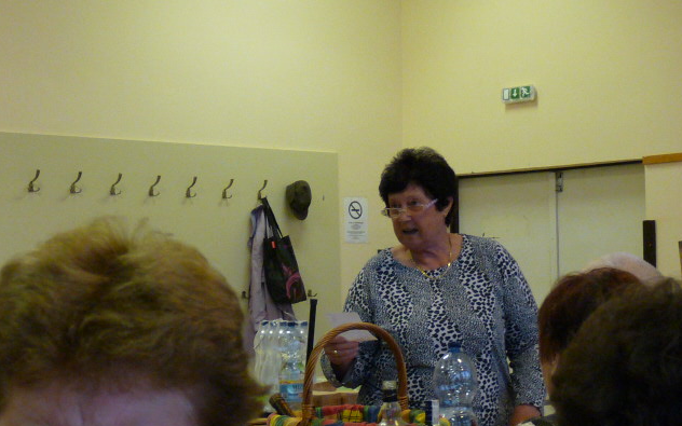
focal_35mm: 87
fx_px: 1617
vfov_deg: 15.0
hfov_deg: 23.8
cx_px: 342
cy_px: 207
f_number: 3.2
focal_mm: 8.2
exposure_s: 1/30
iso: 320
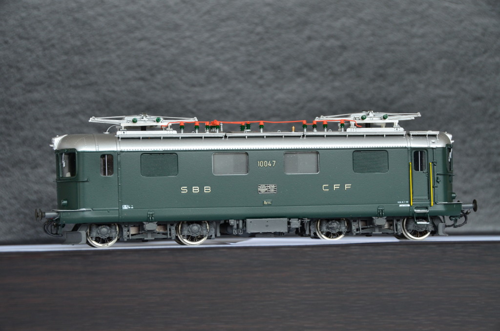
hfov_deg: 15.2
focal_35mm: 135
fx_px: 1871
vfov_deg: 10.1
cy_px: 166
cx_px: 250
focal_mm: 90
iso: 450
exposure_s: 1/125
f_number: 9
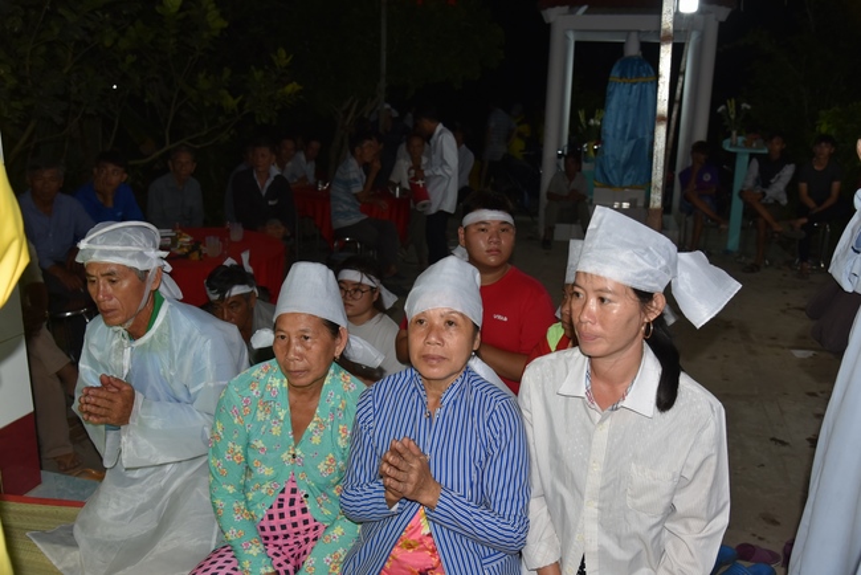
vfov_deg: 42.4
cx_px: 430
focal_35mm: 31
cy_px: 288
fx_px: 742
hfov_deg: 60.3
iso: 640
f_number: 4.5
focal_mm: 31
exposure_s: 1/60
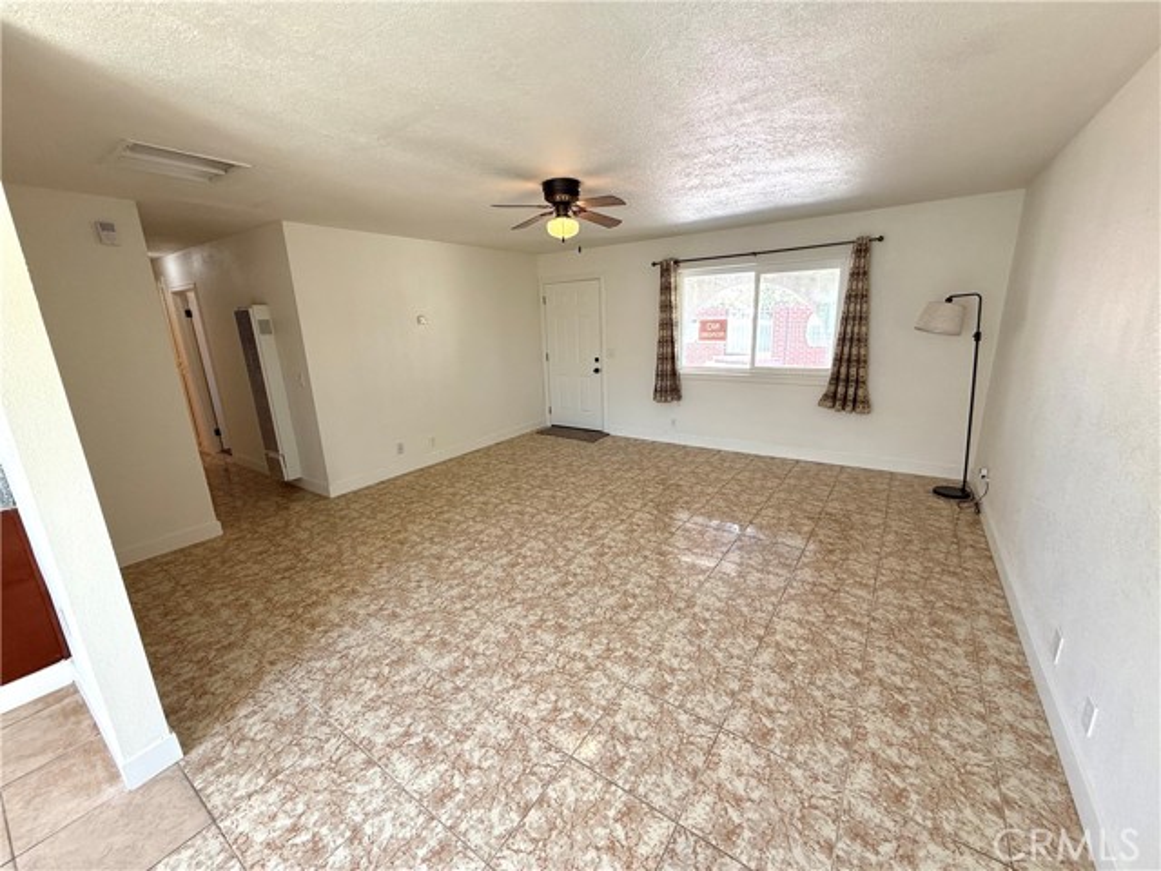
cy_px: 436
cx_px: 580
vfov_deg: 85.7
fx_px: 470
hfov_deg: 102.1
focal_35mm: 14
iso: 125
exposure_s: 1/120
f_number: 2.2
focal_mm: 2.22
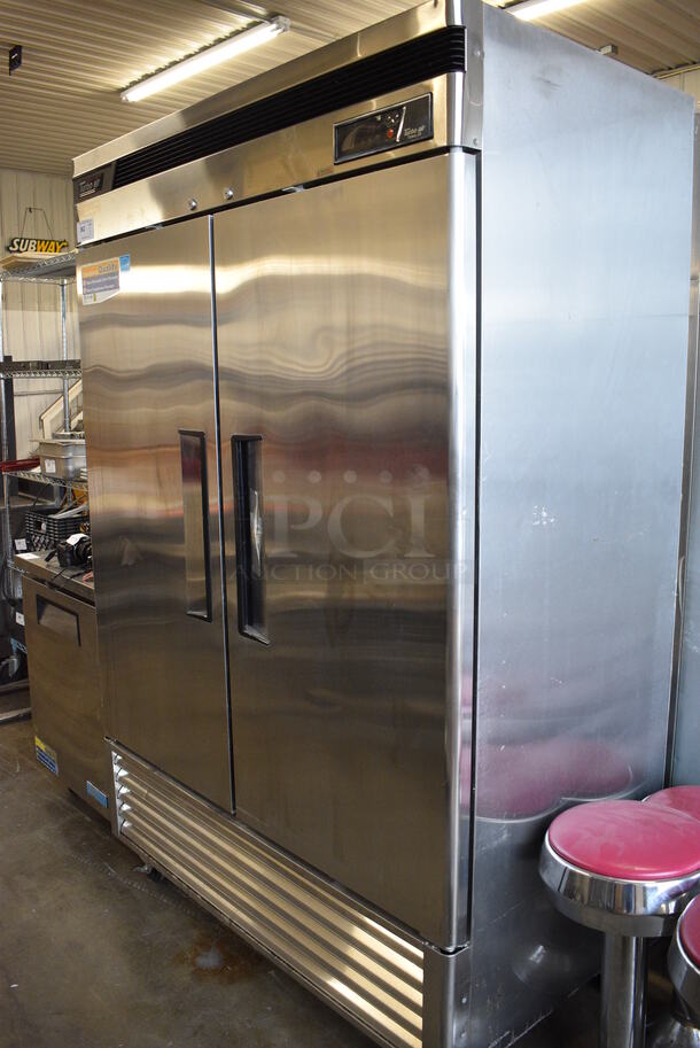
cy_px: 524
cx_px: 350
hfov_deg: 43.7
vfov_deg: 61.9
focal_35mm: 30
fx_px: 874
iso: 1250
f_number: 3.5
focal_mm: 20
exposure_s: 1/125
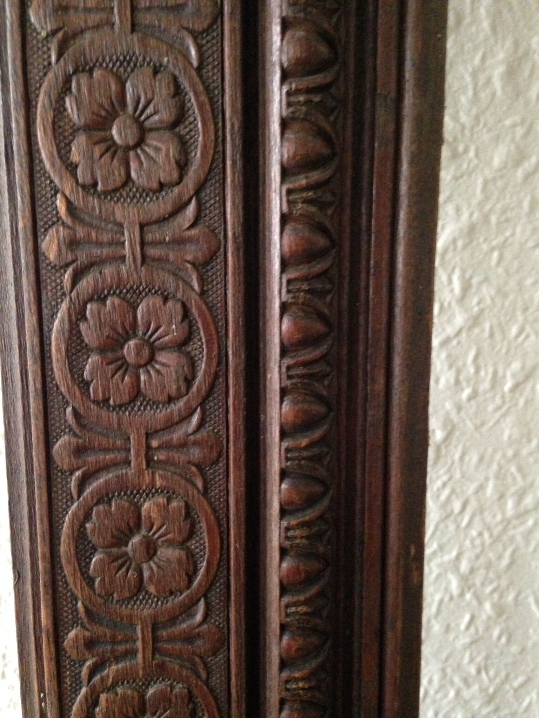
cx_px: 270
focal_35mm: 33
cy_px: 359
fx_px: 685
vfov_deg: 55.4
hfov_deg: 42.9
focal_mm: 4.12
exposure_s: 1/15
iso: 800
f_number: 2.4
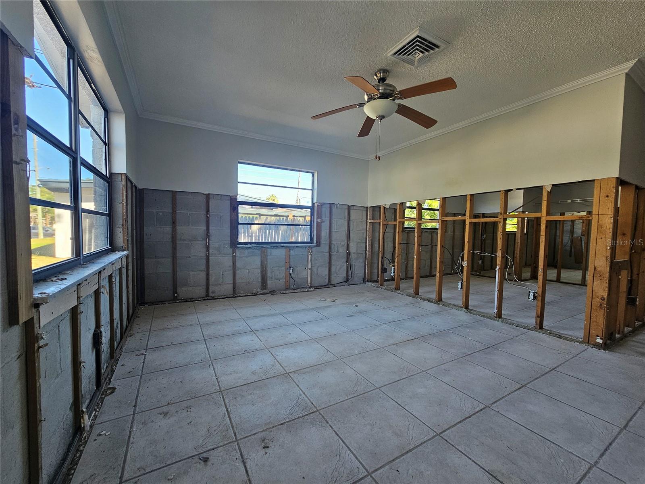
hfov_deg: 106.2
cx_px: 322
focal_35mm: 13
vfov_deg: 89.9
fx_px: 242
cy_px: 242
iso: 64
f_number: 2.2
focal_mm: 2.2
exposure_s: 1/60
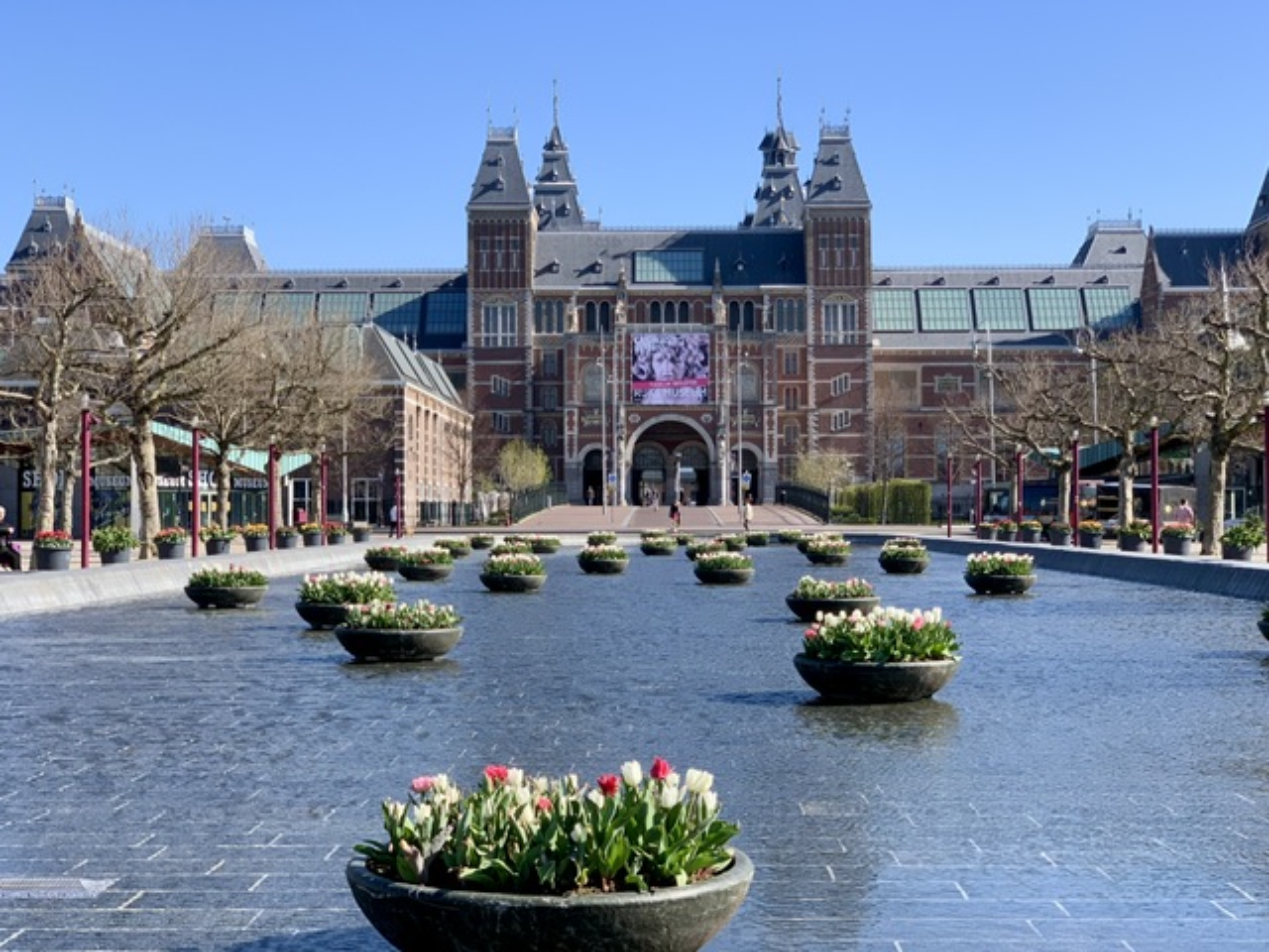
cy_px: 476
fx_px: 1906
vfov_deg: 28.0
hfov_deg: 36.8
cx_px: 634
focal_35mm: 52
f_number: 2.4
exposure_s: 1/421
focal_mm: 6
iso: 16
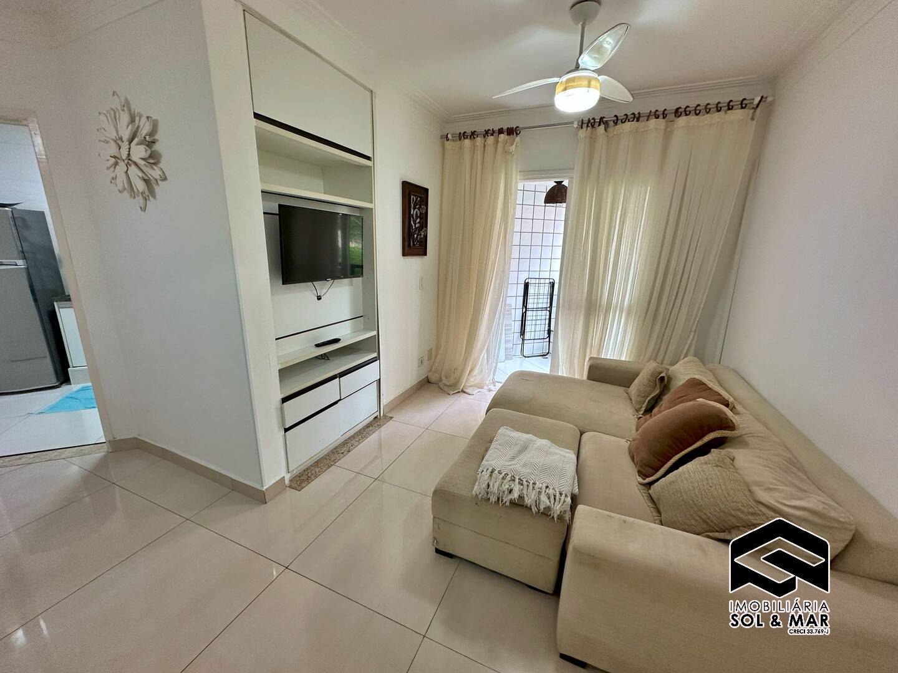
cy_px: 336
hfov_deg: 102.1
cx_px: 449
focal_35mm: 14
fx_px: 363
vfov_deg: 85.7
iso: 200
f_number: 2.2
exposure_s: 1/120
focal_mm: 2.22
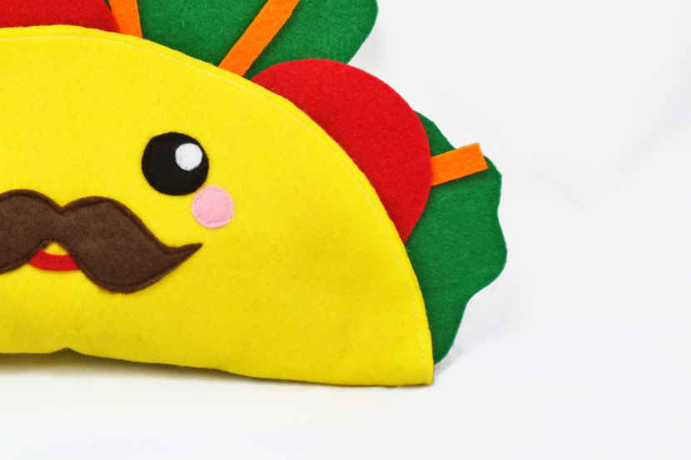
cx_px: 92
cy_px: 156
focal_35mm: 103
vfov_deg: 13.3
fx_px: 1977
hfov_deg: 19.5
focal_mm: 38
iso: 100
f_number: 5
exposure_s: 1/100
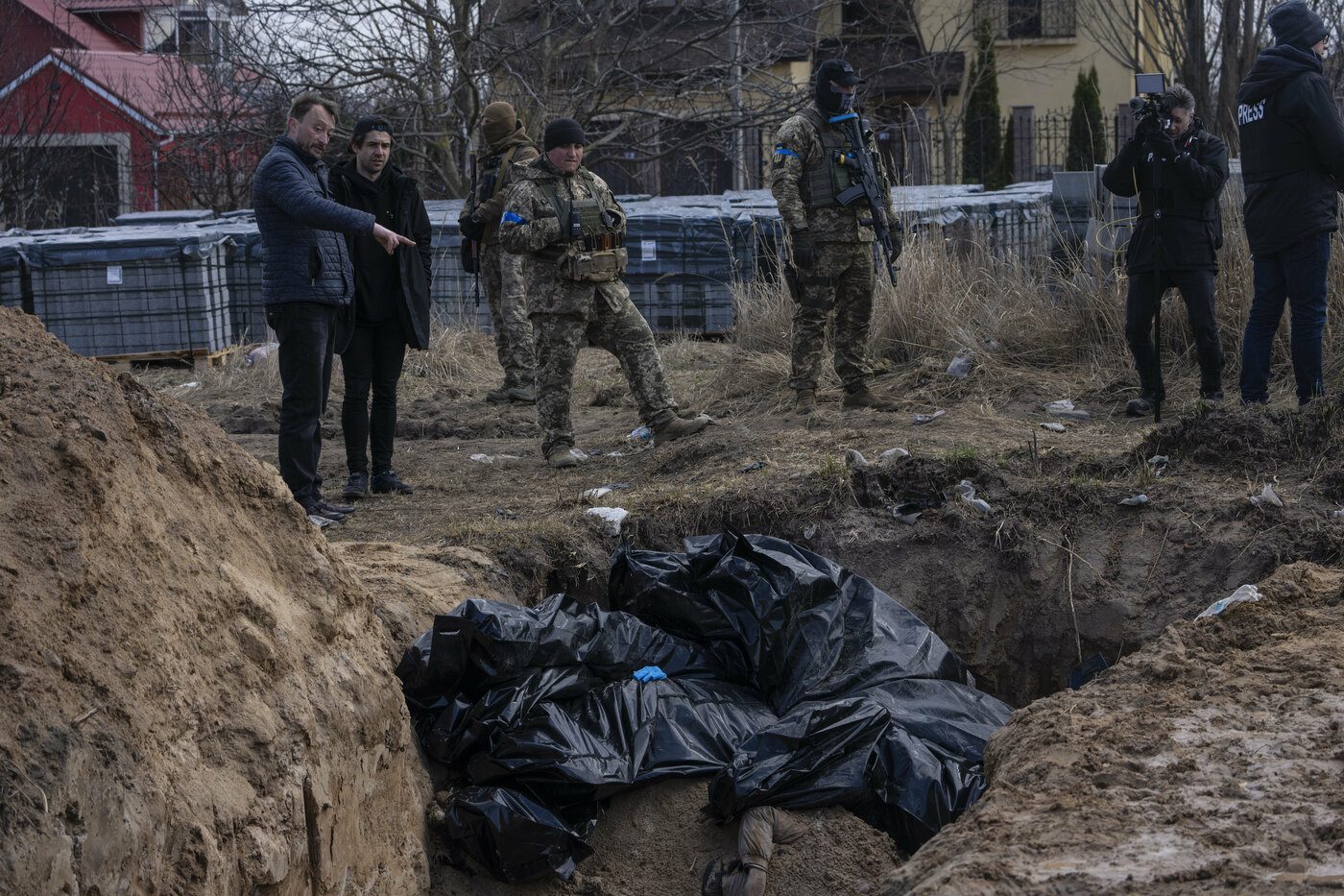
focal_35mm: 100
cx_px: 672
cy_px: 448
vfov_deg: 13.7
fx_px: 3733
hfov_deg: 20.4
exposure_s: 1/250
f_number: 7.1
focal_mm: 100
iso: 160
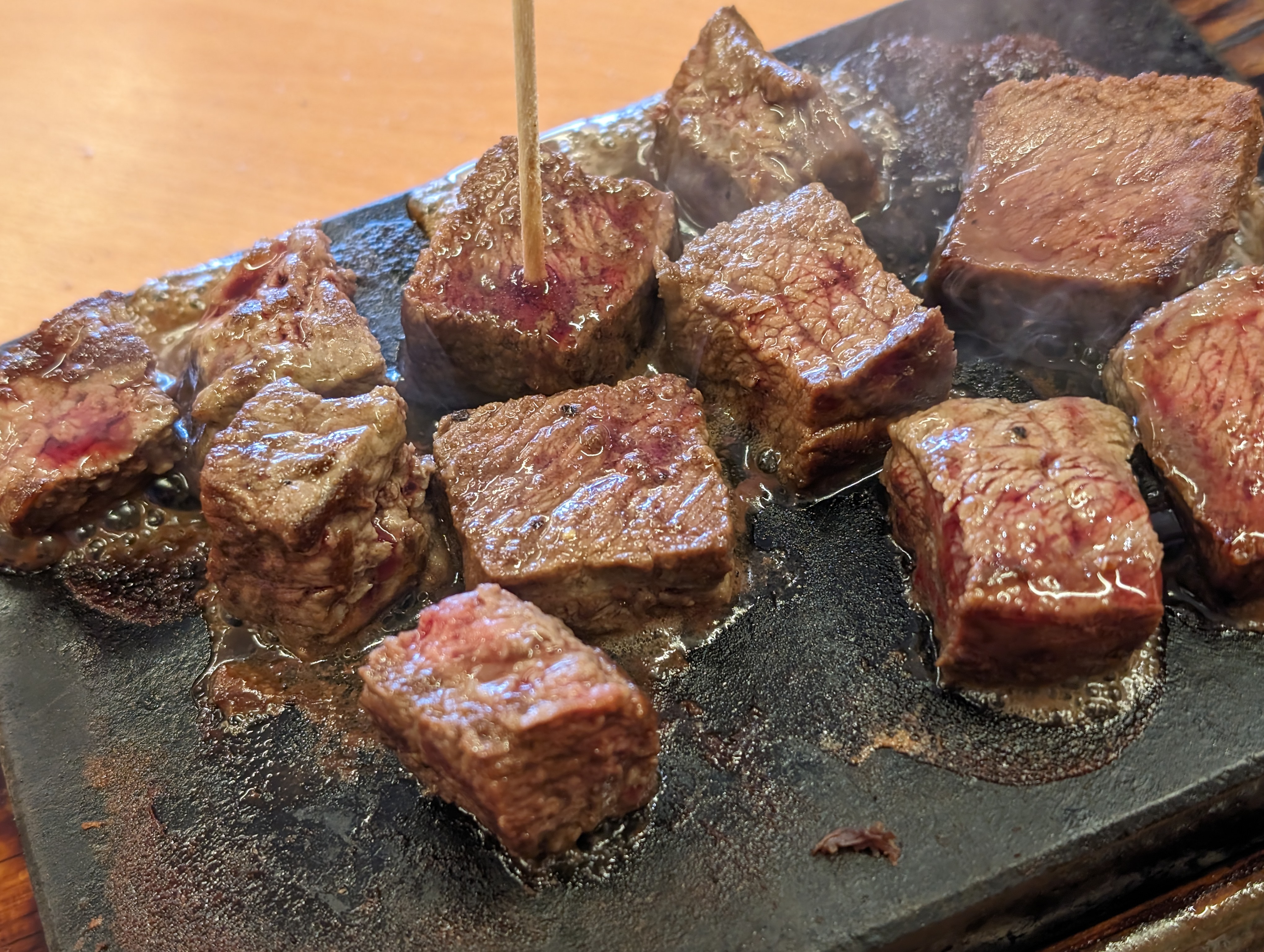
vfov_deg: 29.7
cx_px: 632
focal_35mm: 49
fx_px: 1792
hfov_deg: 38.9
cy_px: 476
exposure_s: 1/120
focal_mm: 6.9
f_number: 1.68
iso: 153
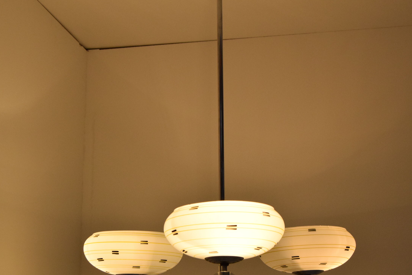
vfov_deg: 19.5
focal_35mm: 70
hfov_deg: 28.8
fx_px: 802
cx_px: 217
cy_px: 156
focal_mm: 34
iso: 1600
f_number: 8
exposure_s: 1/250
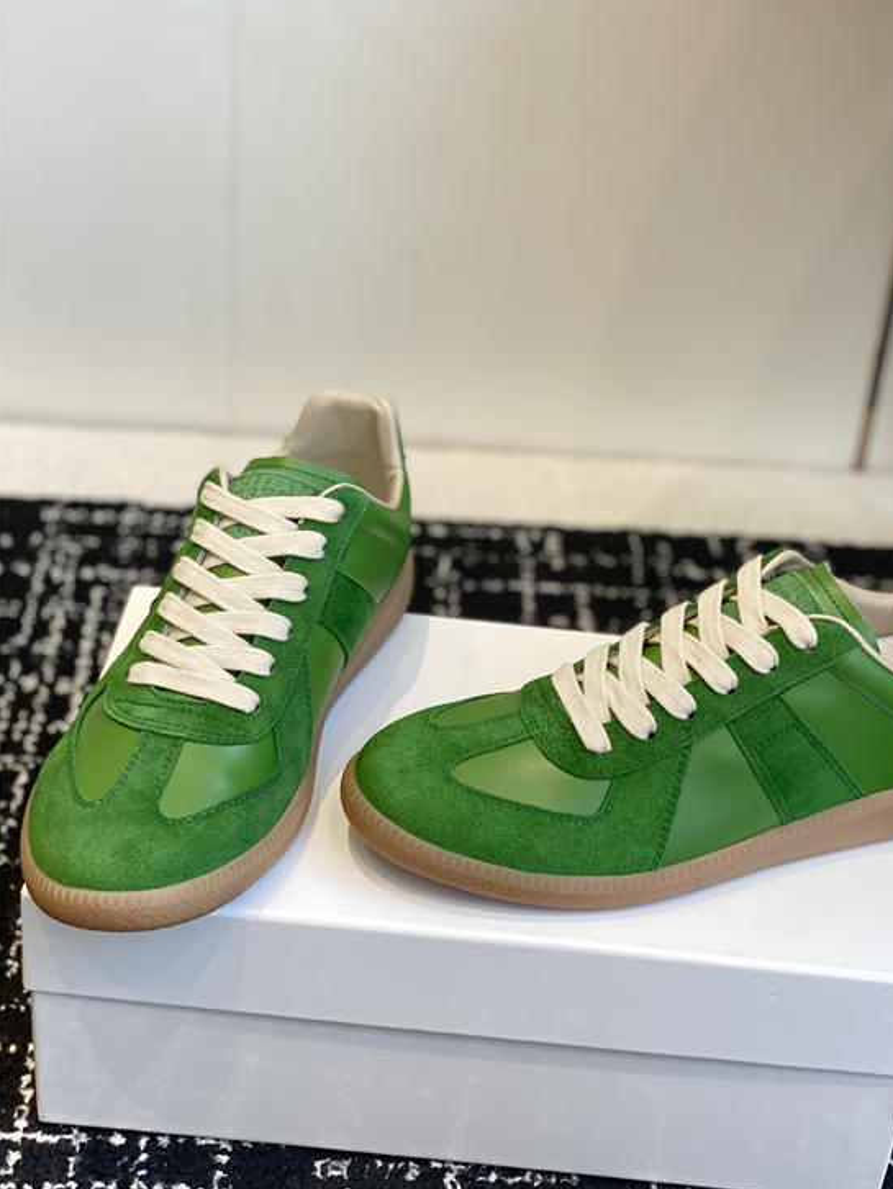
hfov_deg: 23.6
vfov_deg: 31.2
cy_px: 539
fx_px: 2131
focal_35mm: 62
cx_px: 529
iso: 80
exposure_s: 1/122
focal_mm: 6
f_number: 2
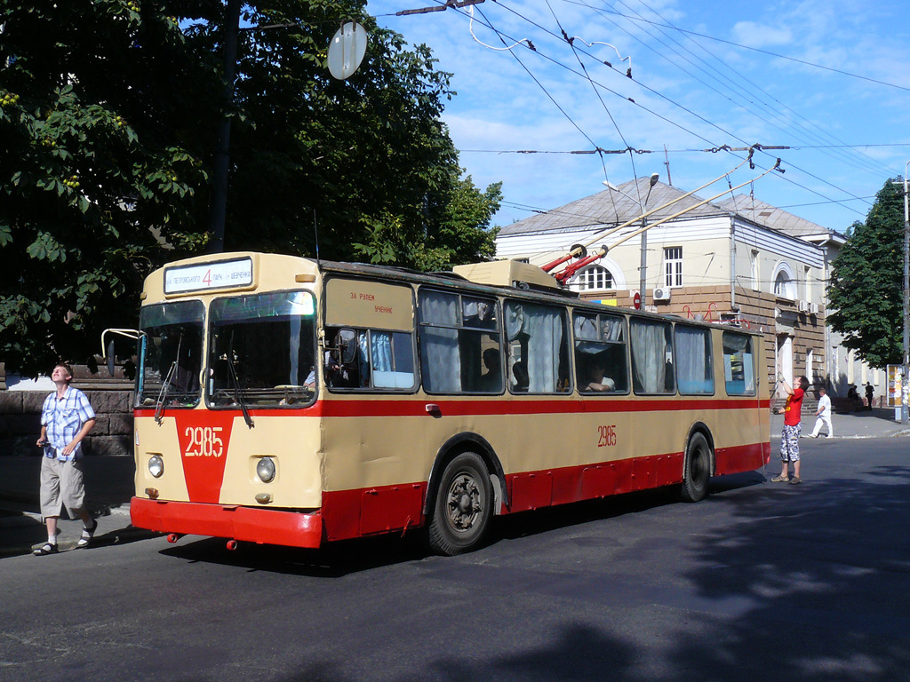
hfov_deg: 51.4
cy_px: 341
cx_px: 455
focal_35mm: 36
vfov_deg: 39.7
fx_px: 946
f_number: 8
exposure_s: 1/200
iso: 100
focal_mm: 6
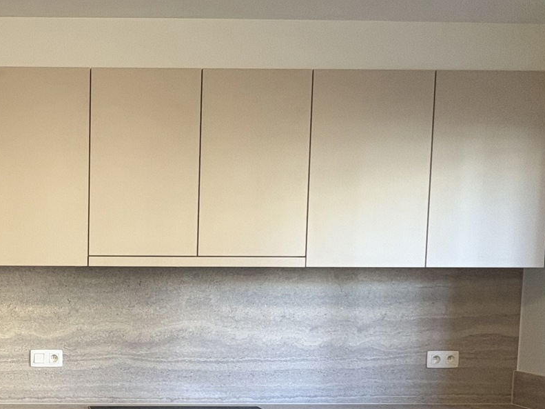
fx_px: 535
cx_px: 24
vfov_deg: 40.6
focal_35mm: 34
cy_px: 308
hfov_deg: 46.8
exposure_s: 1/50
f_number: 2.2
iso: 160
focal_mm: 2.22
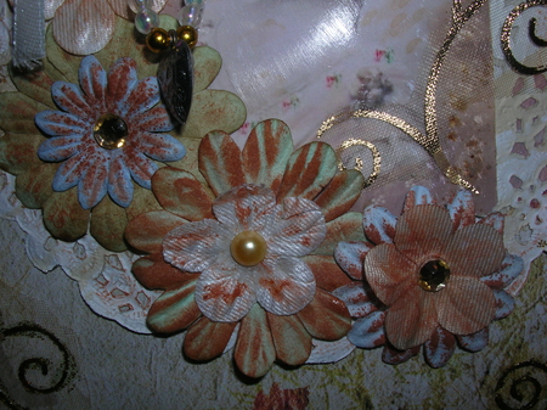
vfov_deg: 40.7
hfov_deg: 52.7
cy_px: 205
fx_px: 553
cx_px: 274
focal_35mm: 35
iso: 50
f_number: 5.6
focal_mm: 5.8
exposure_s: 1/60.1
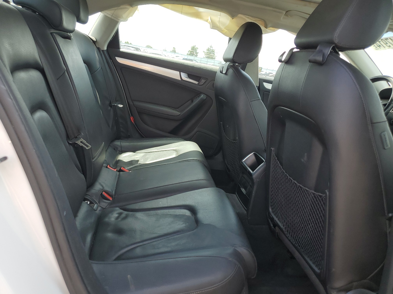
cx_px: 196
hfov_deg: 67.3
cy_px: 147
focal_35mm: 26
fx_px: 295
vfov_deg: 53.1
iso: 50
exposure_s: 1/400
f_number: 1.5
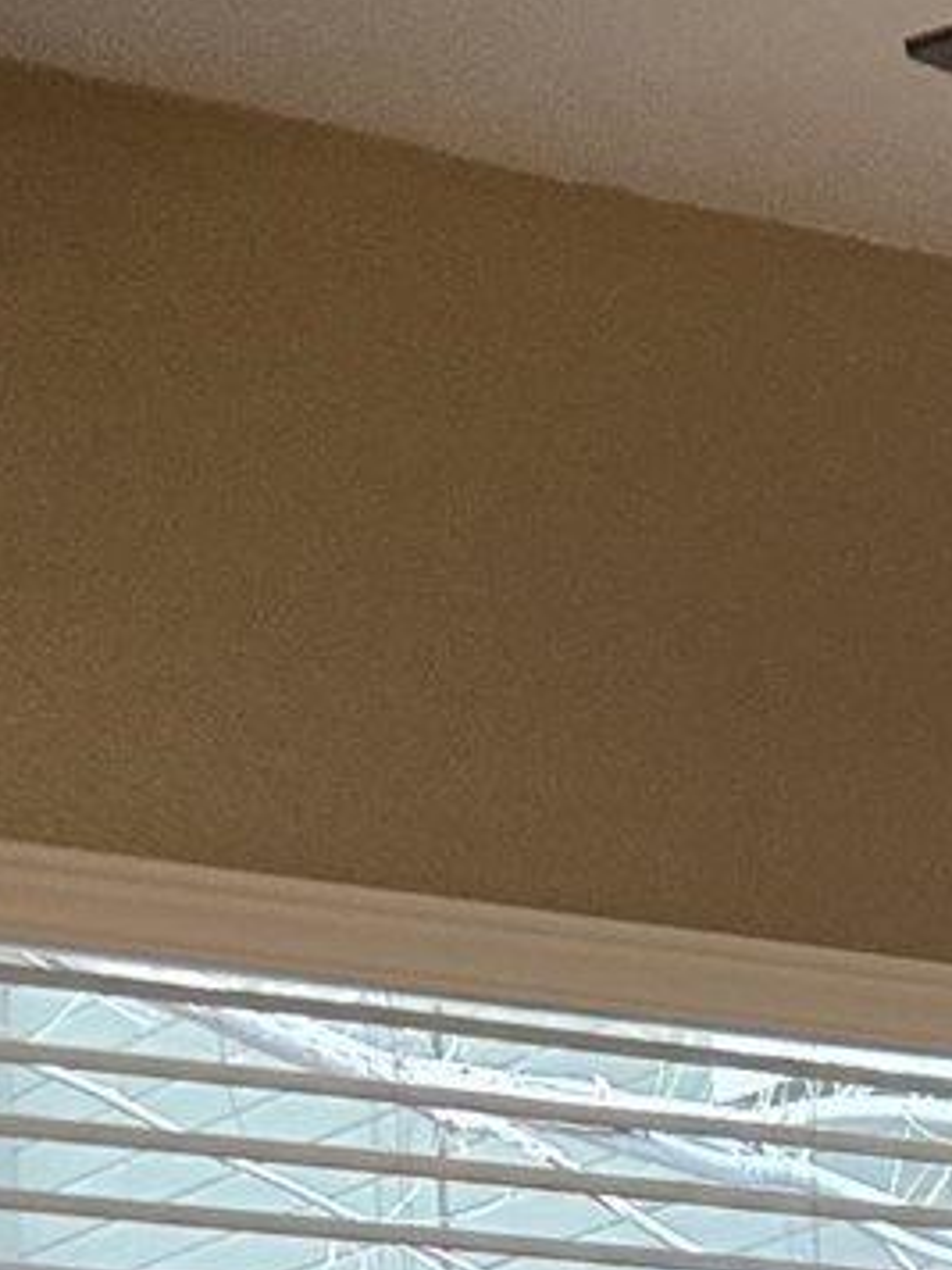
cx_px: 1900
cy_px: 2711
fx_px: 5464
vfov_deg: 11.6
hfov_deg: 9.3
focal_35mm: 149
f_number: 1.8
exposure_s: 1/120
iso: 320
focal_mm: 5.4
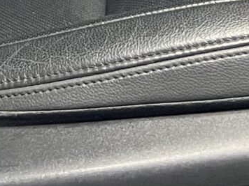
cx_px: -41
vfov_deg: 7.2
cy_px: -330
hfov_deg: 10.4
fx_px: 1345
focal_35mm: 187
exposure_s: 1/60
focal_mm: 5.7
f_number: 1.5
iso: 400
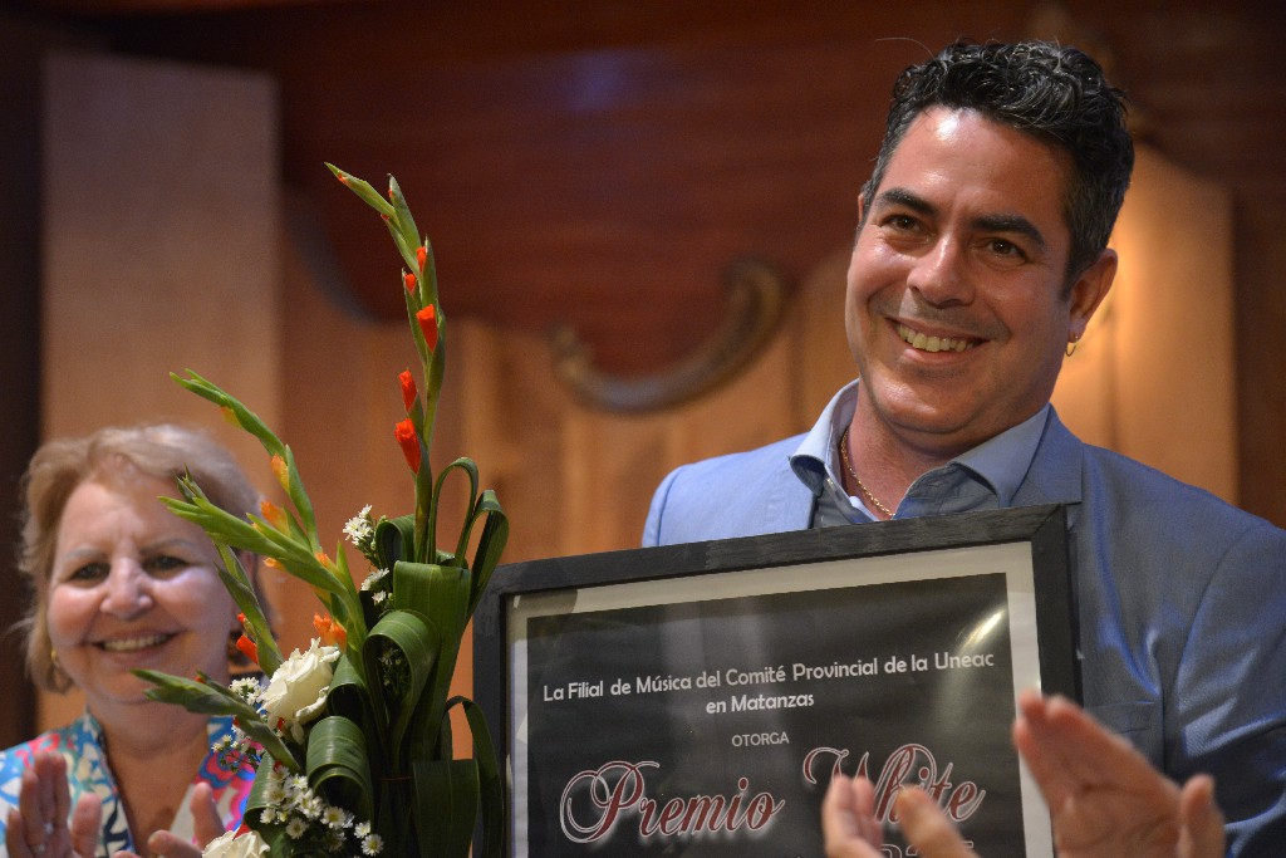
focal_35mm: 82
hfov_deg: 24.8
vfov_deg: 16.7
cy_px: 429
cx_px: 643
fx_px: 2929
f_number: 5
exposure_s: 1/250
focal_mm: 82
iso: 4000
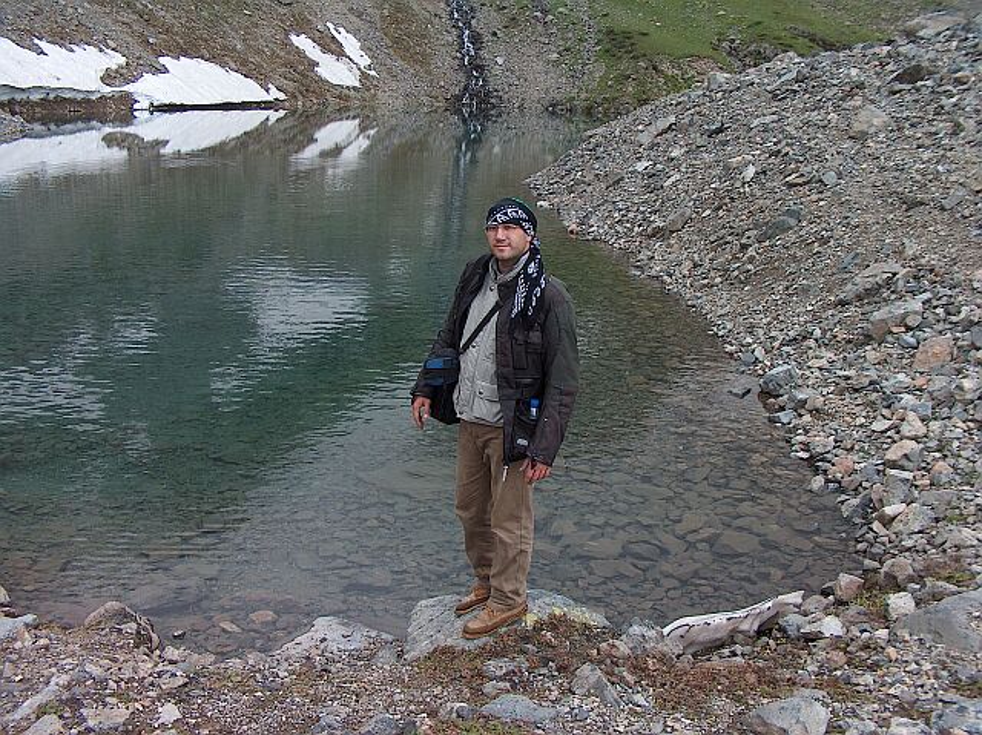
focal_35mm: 37
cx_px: 491
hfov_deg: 50.2
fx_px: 1049
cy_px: 368
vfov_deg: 38.6
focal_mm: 7.6
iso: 100
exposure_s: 1/299
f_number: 4.8
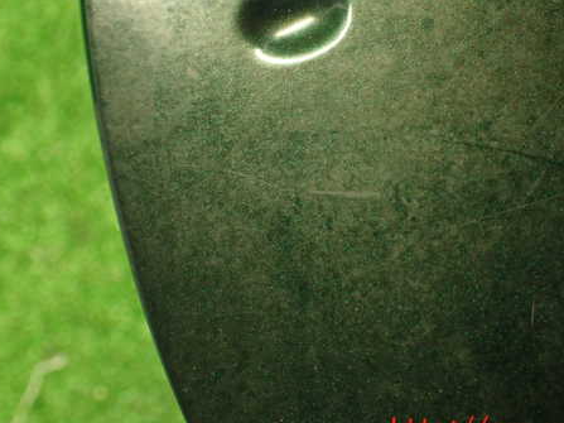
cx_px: 298
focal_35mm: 43
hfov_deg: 43.8
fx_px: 700
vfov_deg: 33.4
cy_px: 162
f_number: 2.4
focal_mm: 5.79
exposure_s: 1/30
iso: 500
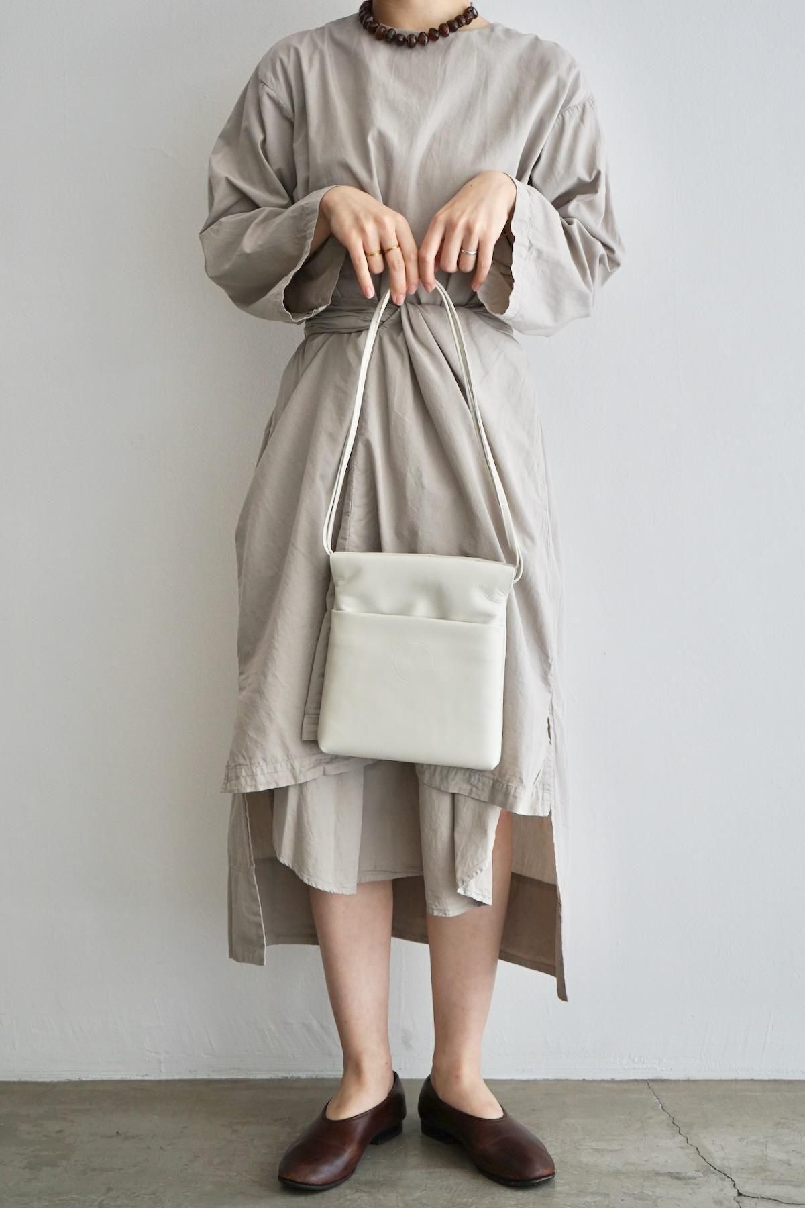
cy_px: 604
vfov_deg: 43.6
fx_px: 1509
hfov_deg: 29.9
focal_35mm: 45
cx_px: 402
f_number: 4.5
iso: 640
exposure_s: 1/160
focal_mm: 45
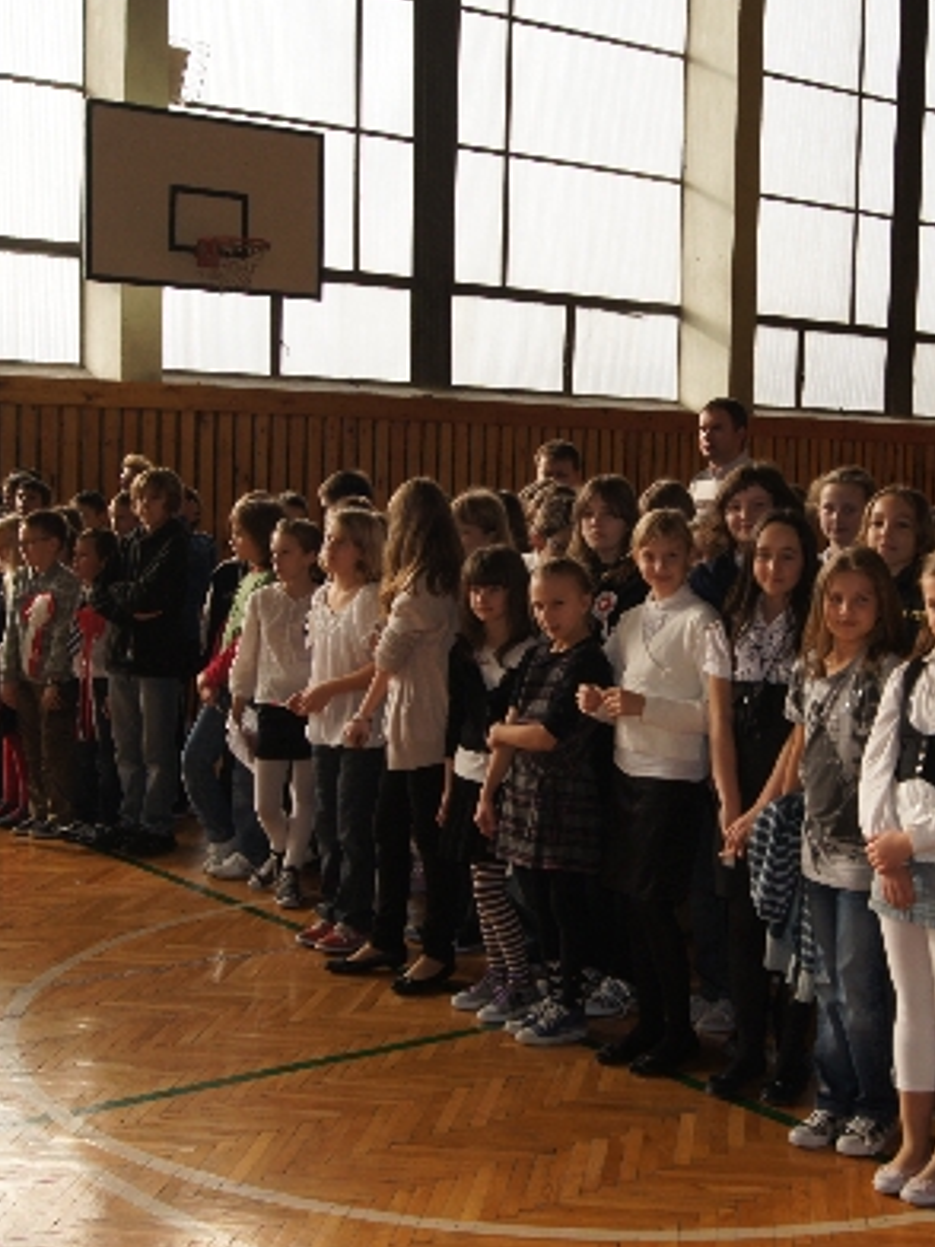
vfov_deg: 36.2
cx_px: 639
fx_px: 1909
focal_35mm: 53
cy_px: 628
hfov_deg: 27.3
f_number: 11
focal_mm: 24
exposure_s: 1/160
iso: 200
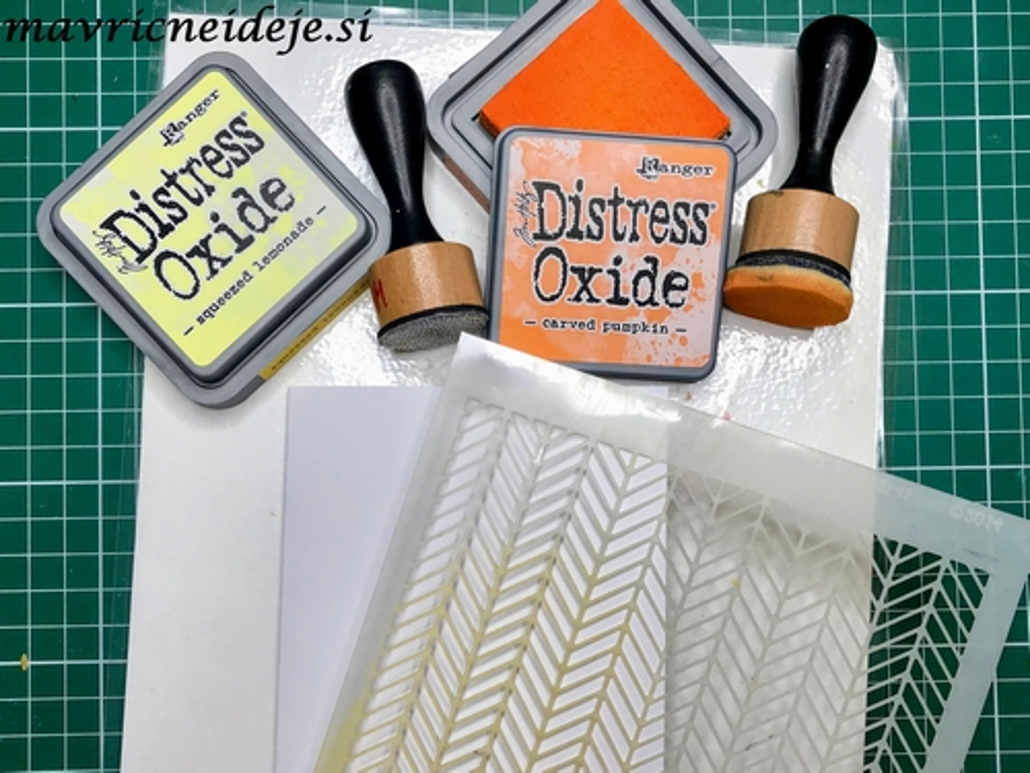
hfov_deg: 63.4
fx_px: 833
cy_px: 386
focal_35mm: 28
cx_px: 515
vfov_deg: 49.7
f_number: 1.8
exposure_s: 1/255
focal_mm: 3.99
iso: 20
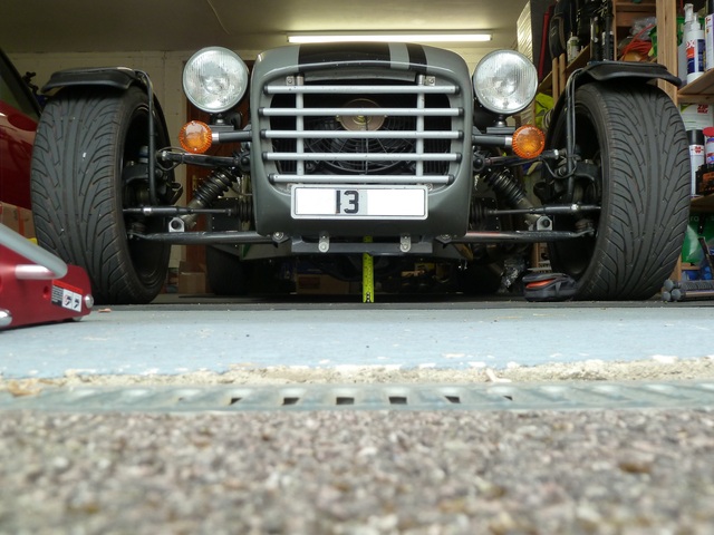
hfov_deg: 52.6
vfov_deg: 40.7
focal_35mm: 35
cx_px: 357
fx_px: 722
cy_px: 268
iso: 125
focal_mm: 5.7
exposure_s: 1/30
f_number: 3.5
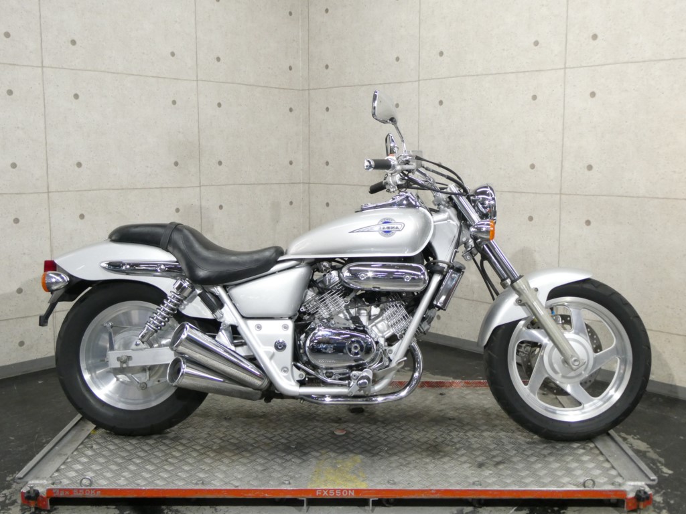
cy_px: 257
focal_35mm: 37
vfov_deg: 38.7
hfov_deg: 50.1
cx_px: 343
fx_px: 733
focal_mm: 6.7
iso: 400
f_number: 3.7
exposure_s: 1/80
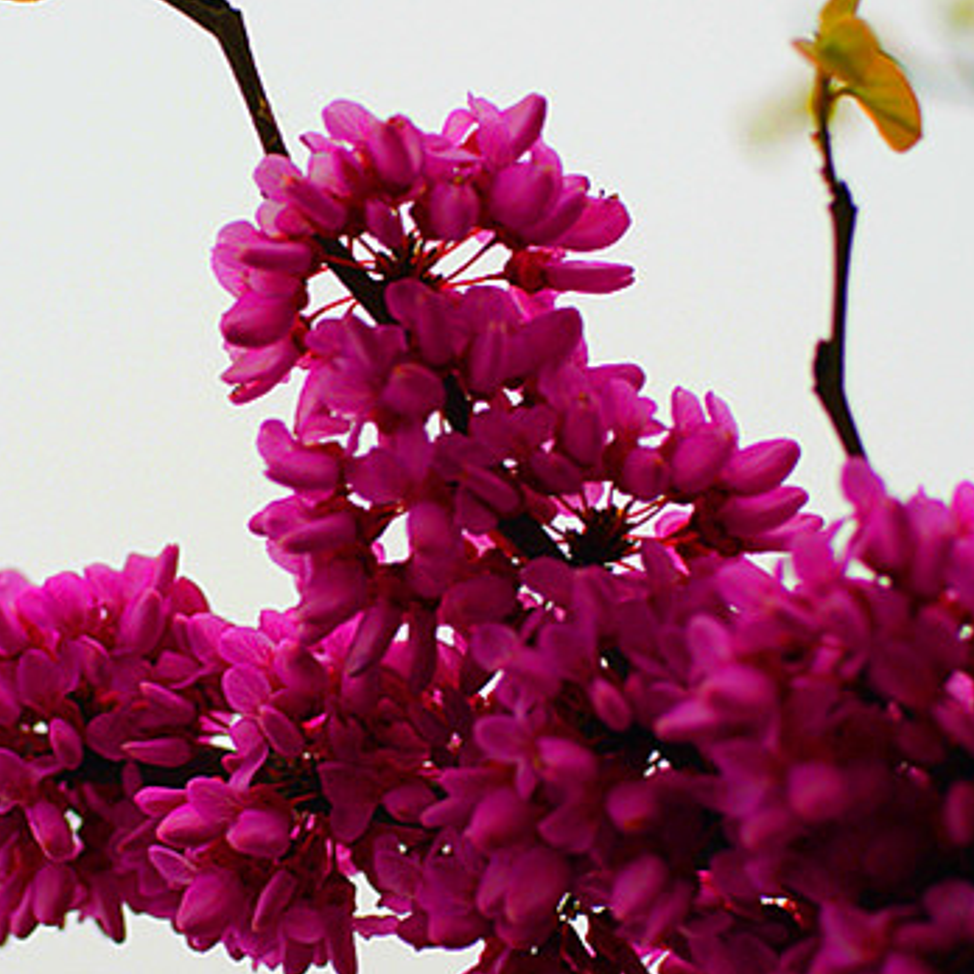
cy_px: 592
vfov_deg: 12.2
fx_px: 4552
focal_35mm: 143
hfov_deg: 12.2
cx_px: 260
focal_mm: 50
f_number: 3.2
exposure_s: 1/80
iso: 100
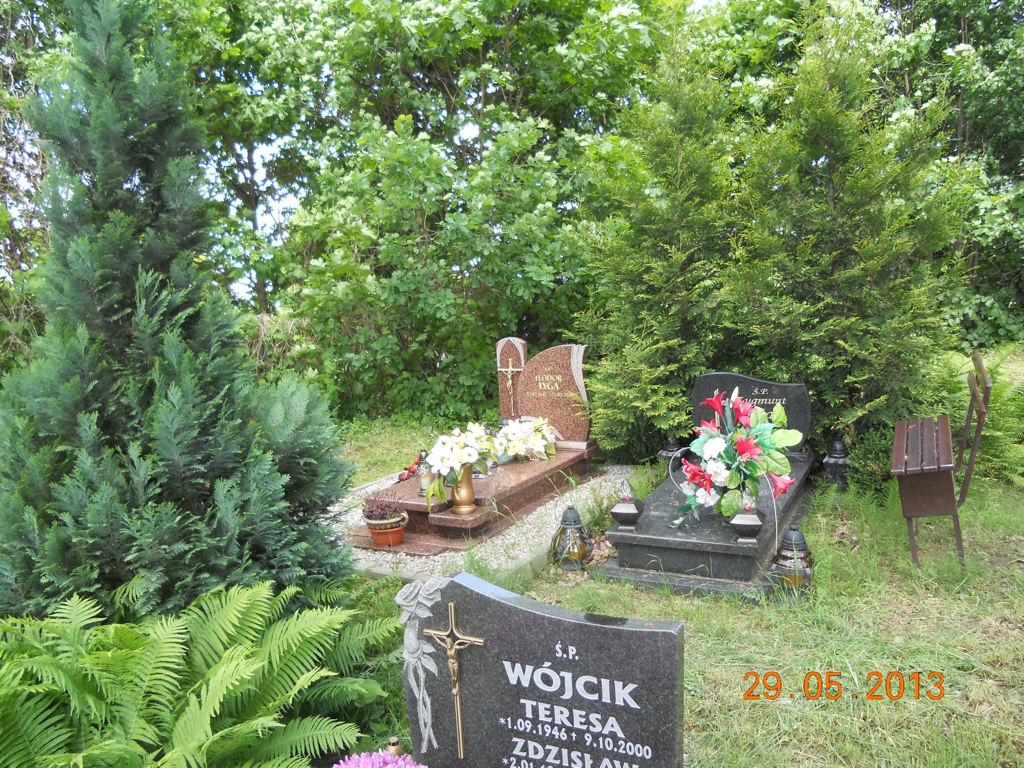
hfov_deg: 65.3
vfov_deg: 51.4
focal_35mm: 27
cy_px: 384
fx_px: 799
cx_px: 512
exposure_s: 1/80
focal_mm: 4.9
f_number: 3.2
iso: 80
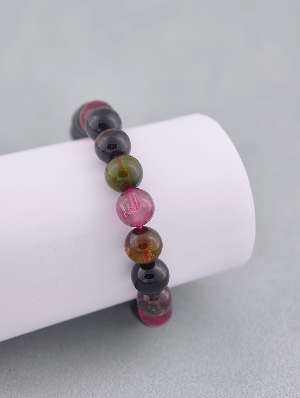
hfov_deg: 15.4
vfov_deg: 20.4
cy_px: 190
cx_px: 135
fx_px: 1106
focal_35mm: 96
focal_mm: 22.48
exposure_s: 1/160
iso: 125
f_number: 2.67
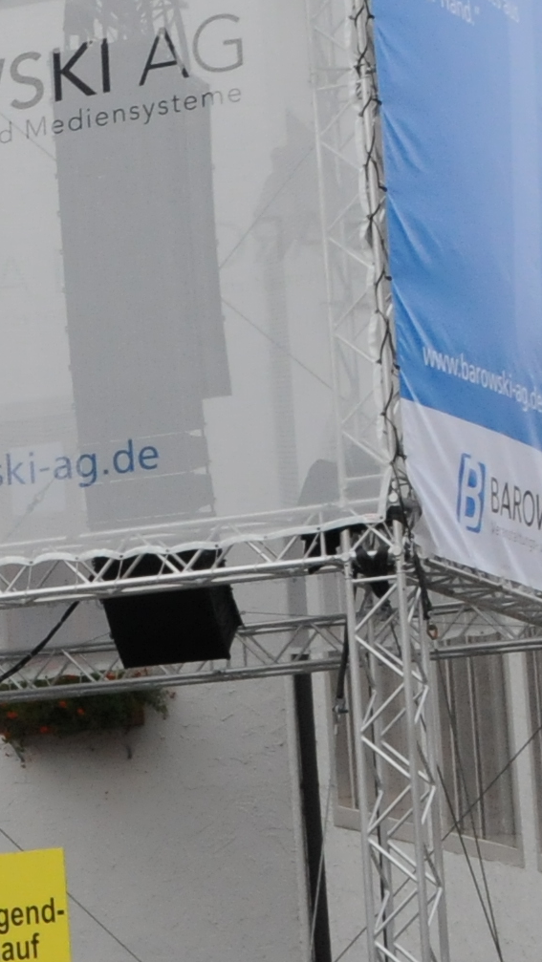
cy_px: 387
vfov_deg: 14.6
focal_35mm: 147
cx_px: -723
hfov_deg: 7.7
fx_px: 3753
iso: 800
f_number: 13
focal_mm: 22
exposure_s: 1/640
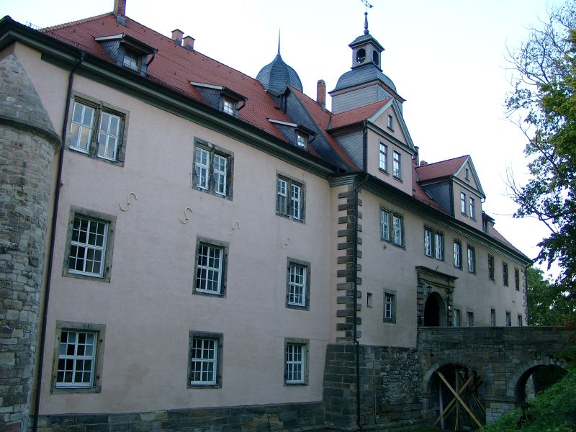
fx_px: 566
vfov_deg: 41.8
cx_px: 288
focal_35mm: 34
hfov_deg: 54.0
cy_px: 216
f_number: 2
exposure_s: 1/90.9
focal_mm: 7.13
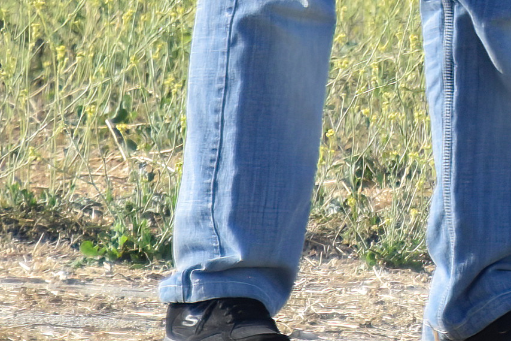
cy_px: -431
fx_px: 44857
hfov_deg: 0.7
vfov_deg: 0.4
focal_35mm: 3161
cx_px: 838
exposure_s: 1/500
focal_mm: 300
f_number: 6.3
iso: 200
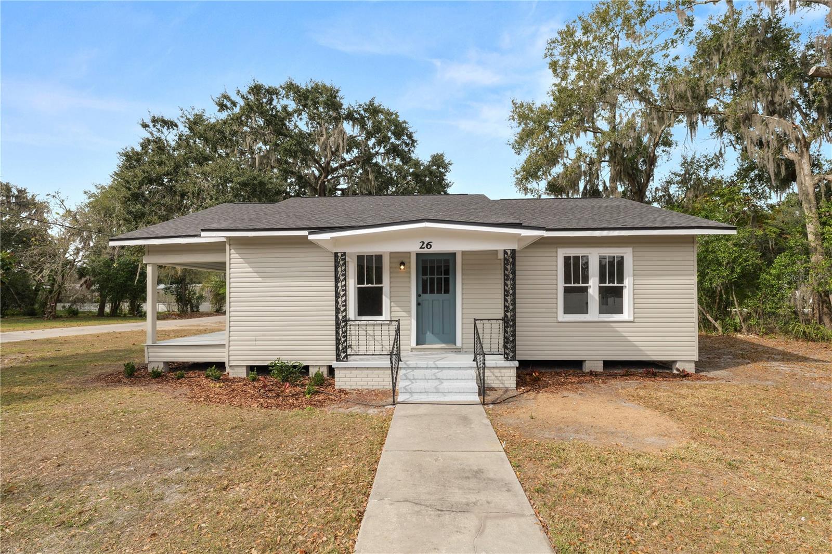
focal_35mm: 15
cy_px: 277
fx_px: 347
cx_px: 416
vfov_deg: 77.3
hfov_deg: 100.4
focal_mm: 15
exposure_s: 1/160
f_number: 14
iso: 250
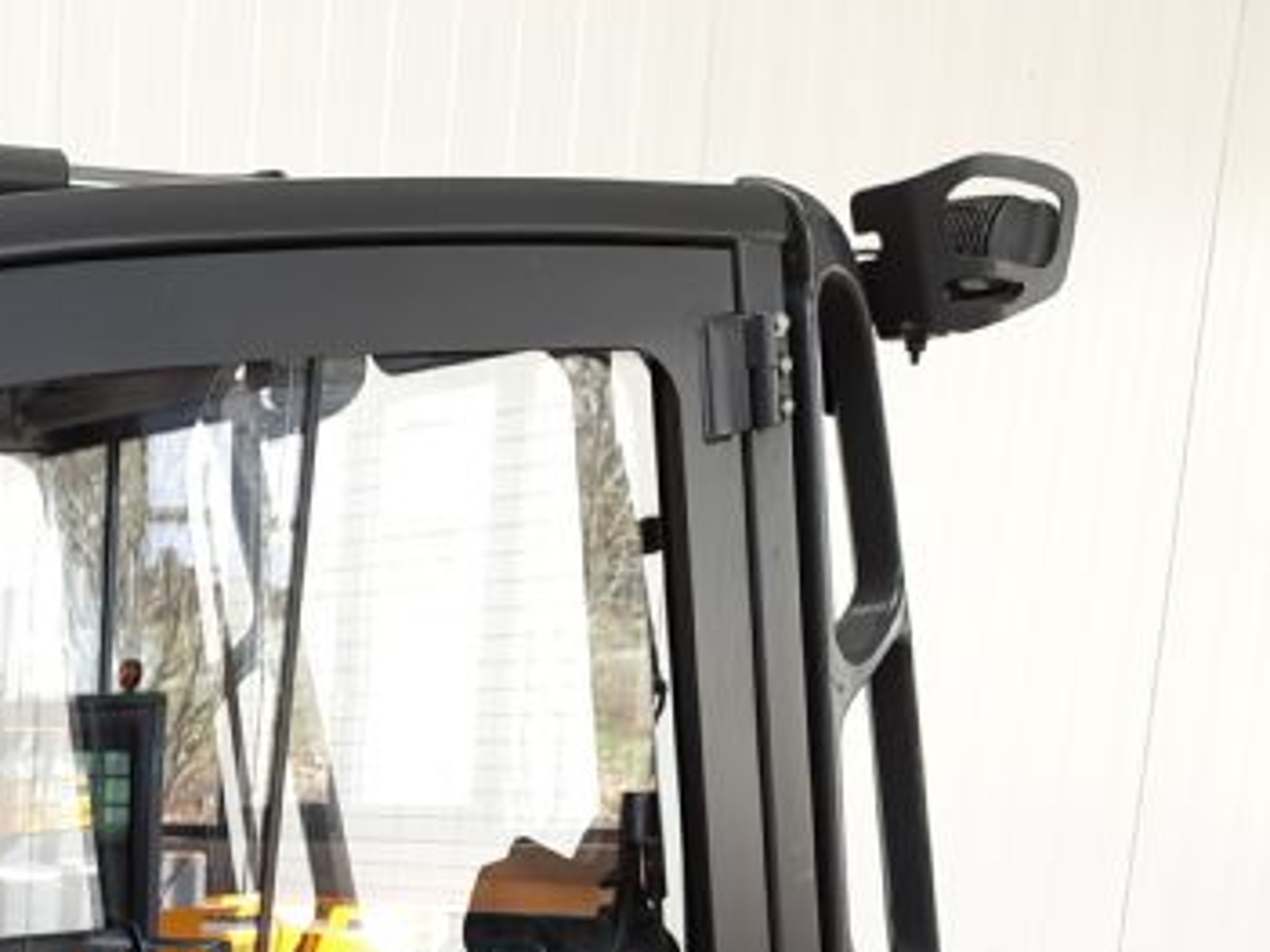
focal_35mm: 70
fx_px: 2567
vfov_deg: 18.9
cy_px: 1354
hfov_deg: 24.2
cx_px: -402
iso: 200
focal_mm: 5.23
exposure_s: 1/50
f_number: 1.8
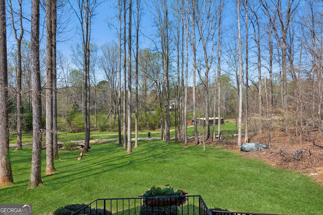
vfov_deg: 59.5
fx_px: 188
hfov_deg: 81.2
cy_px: 108
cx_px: 162
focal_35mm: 21
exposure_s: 1/160
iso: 100
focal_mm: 14
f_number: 8
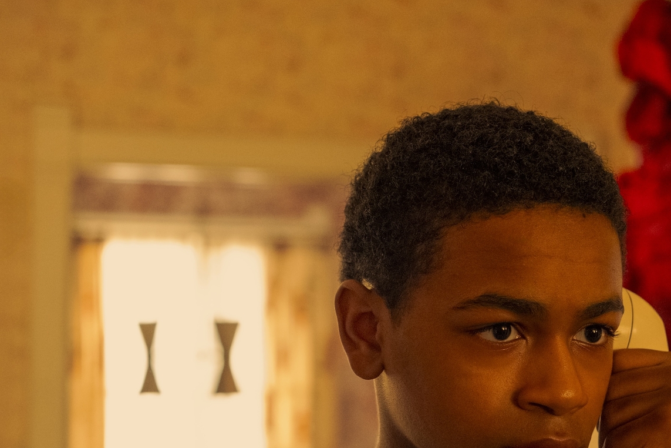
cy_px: 256
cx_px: 558
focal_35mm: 84
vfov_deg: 16.3
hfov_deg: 23.7
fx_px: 1566
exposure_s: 1/250
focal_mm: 33
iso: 3200
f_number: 2.8
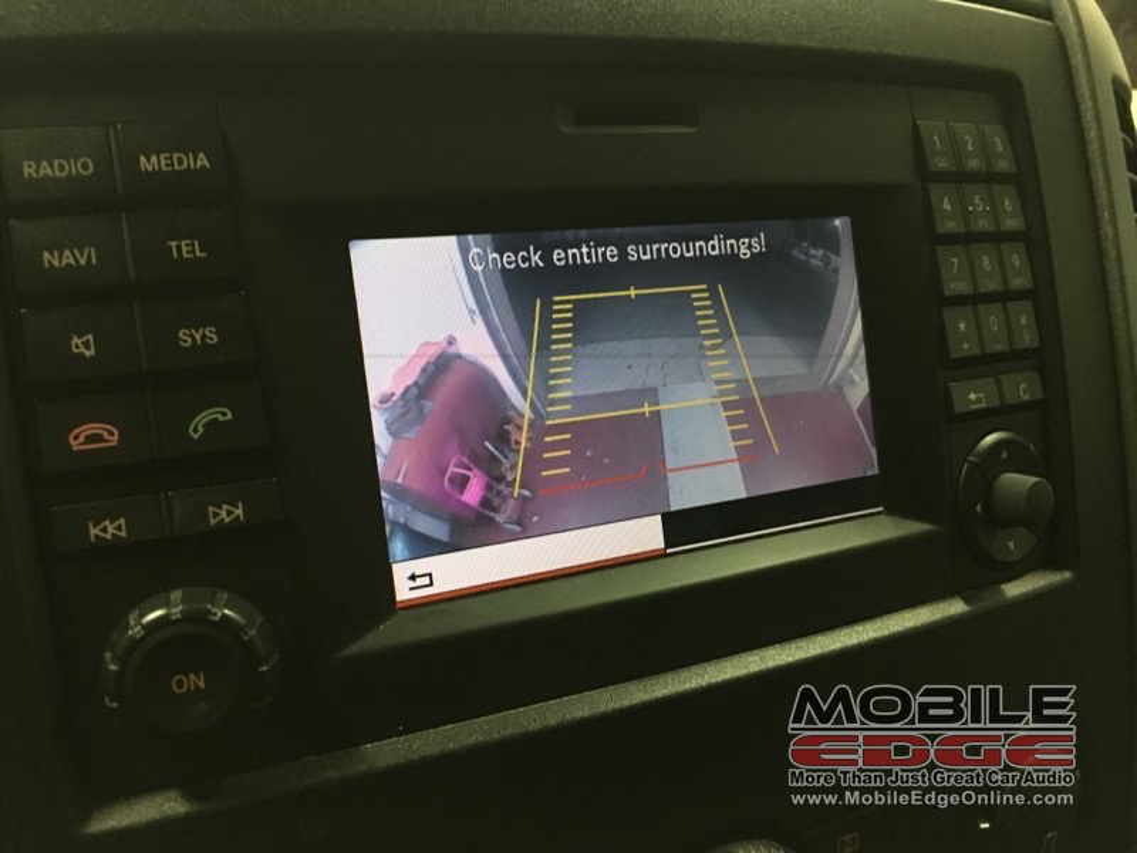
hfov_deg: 61.7
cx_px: 568
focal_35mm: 29
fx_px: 953
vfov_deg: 48.2
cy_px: 426
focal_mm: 4.15
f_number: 2.2
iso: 320
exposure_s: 1/15
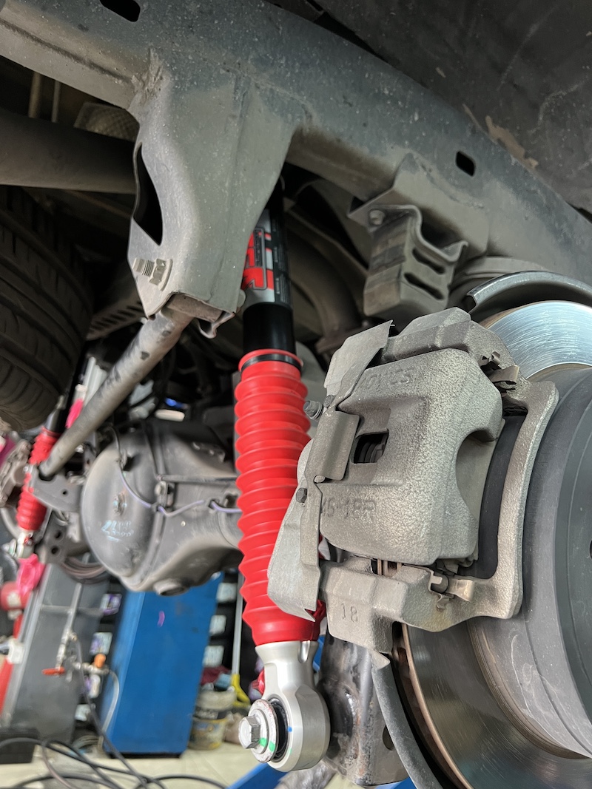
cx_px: 296
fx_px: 593
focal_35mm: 26
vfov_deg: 67.3
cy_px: 394
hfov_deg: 53.1
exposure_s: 1/50
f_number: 1.5
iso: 250
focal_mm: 5.7
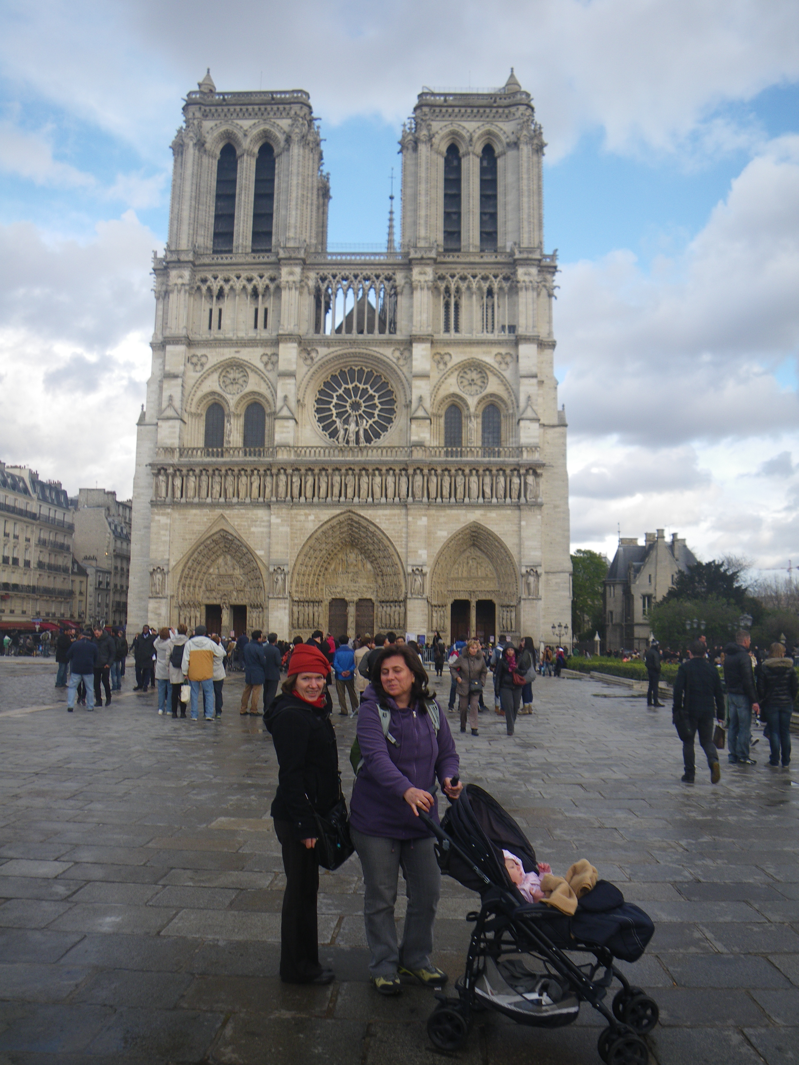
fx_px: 862
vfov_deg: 63.4
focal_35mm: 28
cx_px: 400
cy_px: 532
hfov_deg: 49.7
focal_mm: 5
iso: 50
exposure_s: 1/160
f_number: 3.5
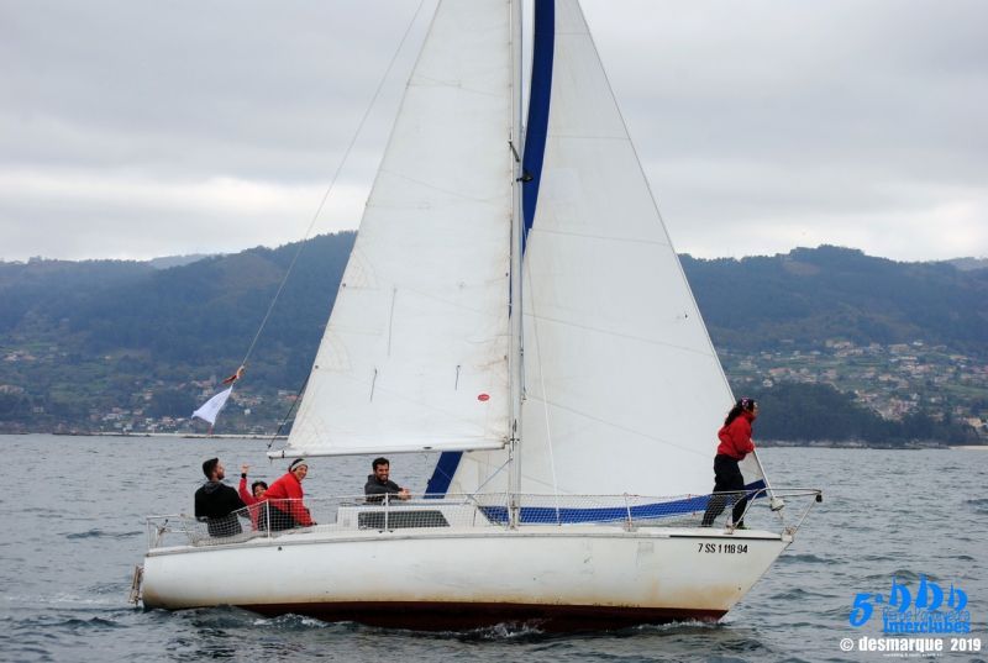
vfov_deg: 16.6
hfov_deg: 24.6
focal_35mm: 82
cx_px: 494
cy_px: 332
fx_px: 2269
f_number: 7.1
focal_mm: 55
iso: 100
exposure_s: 1/200
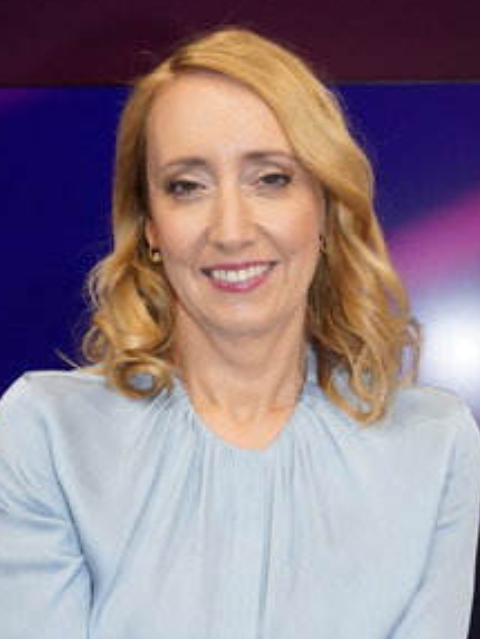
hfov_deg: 24.8
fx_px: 1089
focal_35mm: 59
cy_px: 320
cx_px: 262
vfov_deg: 32.7
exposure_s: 1/160
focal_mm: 39
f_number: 5.6
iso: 2000
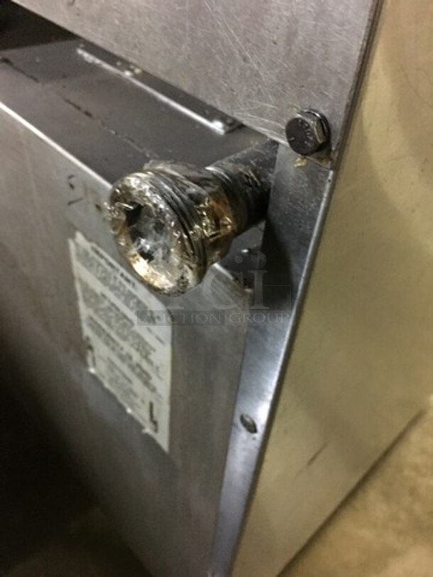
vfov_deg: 61.7
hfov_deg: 48.2
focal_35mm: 29
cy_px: 288
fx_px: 484
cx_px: 216
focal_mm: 4.15
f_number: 2.2
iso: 160
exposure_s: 1/4
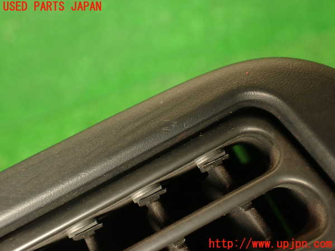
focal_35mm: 36
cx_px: 168
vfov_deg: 39.7
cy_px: 126
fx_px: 348
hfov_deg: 51.4
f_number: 2.5
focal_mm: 6.37
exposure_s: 1/80
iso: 160
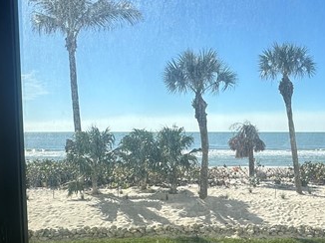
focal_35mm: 44
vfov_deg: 32.6
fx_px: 413
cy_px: 158
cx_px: 259
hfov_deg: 41.2
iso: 40
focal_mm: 2.22
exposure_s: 1/769
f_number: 2.2
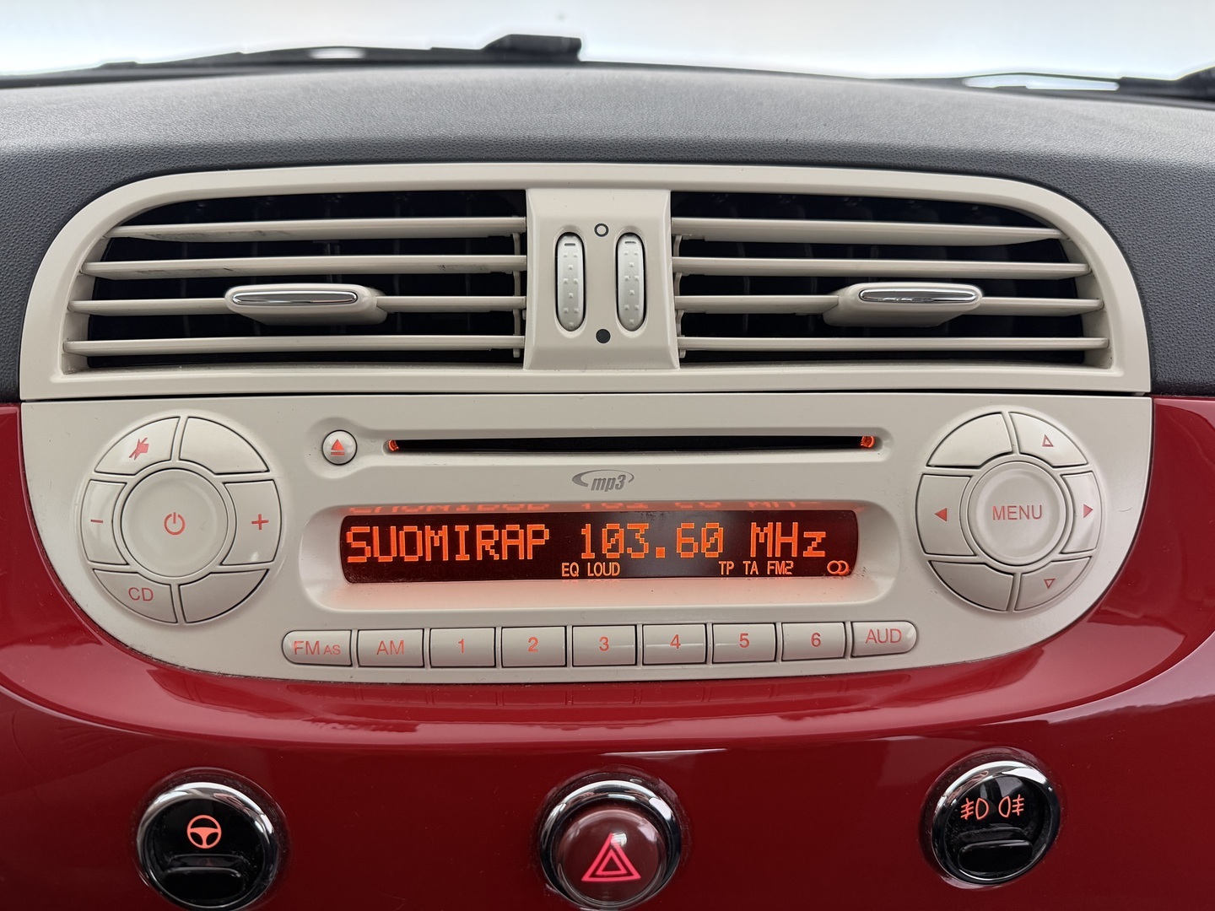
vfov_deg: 56.8
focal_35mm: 24
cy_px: 456
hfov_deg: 71.6
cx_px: 608
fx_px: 842
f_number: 1.78
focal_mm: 6.76
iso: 400
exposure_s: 1/50
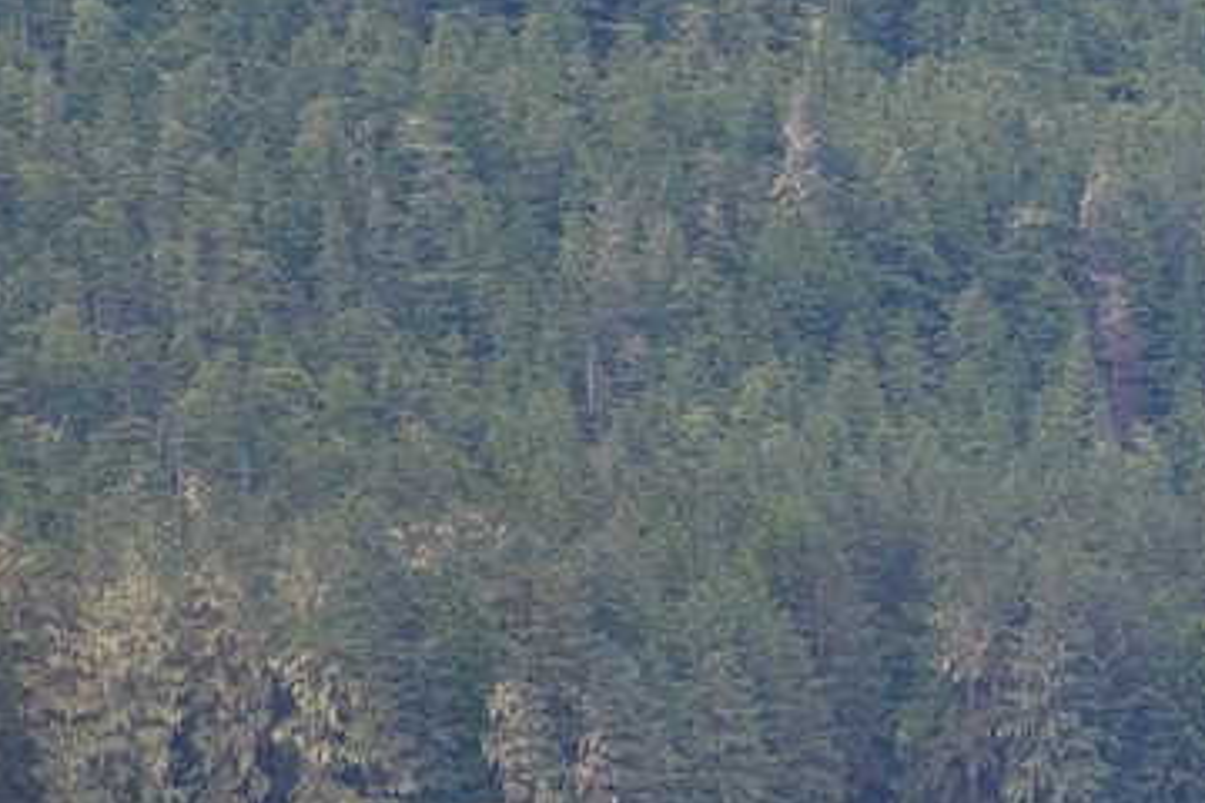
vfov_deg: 1.3
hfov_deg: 1.9
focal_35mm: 1068
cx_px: 1309
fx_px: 35746
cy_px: 50
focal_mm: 300
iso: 500
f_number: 5.6
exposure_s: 1/640
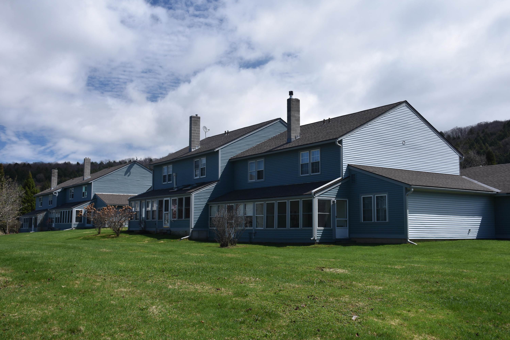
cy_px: 168
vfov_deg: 35.9
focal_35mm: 37
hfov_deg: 51.9
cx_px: 256
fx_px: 524
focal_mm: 24
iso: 100
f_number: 6.3
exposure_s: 1/250
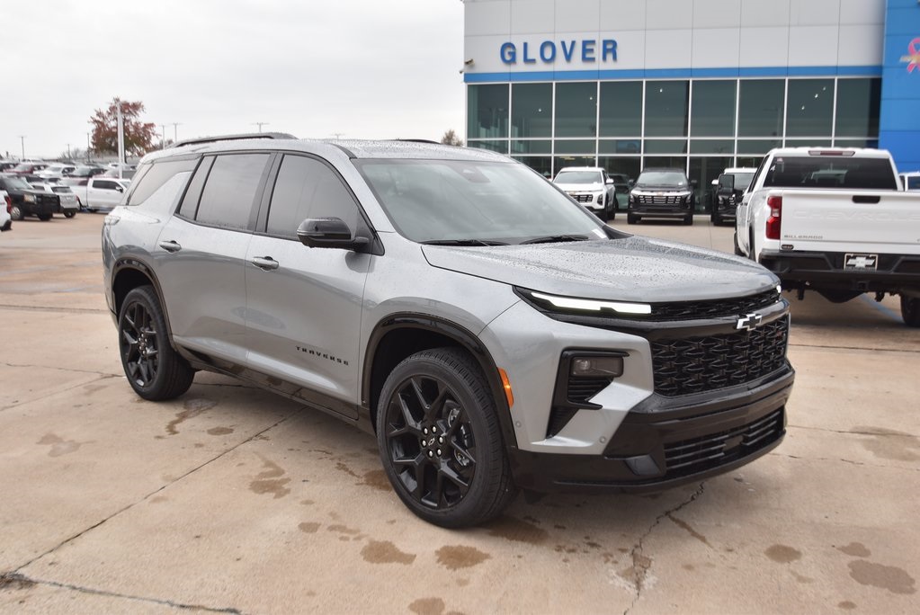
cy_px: 308
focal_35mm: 36
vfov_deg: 36.9
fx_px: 921
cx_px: 460
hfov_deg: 53.1
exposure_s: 1/100
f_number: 4.5
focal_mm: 24
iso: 125
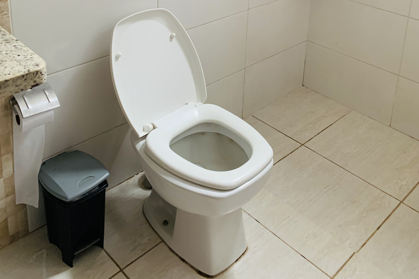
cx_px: 216
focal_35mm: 38
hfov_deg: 50.7
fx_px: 442
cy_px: -9
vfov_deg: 31.9
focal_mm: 4.25
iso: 125
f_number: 1.8
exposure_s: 1/60
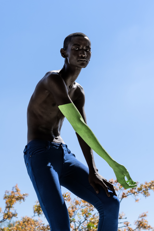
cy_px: 116
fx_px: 481
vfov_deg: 27.0
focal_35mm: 75
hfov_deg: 18.2
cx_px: 77
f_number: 4
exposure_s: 1/1250
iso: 100
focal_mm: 50
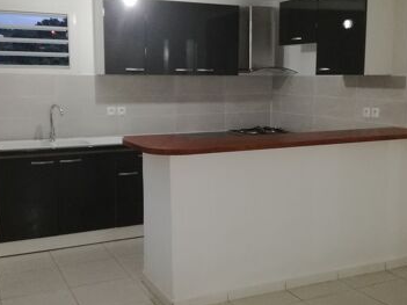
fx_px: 482
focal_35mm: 41
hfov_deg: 45.8
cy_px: 146
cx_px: 208
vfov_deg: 35.1
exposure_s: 1/33.3
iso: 320
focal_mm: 3.79
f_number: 2
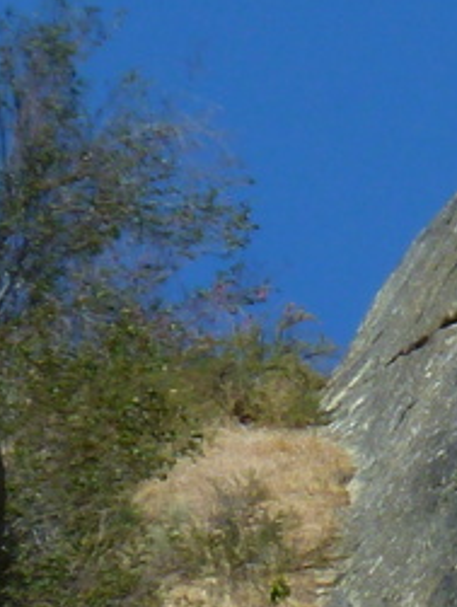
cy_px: 380
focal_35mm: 1273
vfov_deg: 1.6
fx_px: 22351
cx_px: 962
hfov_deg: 1.2
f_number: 5.9
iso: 80
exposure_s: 1/250
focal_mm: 36
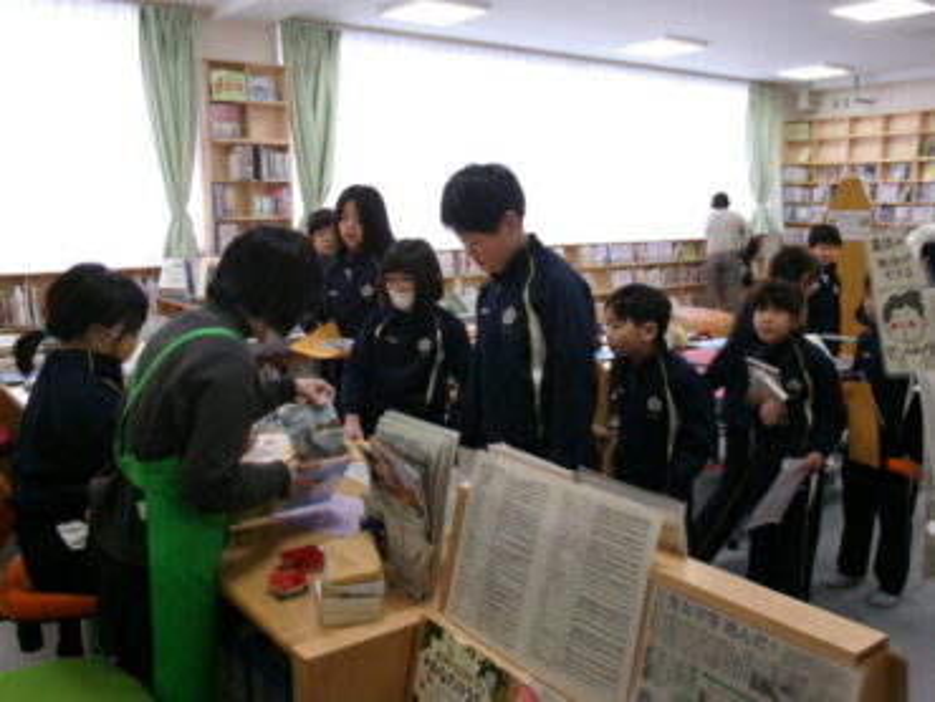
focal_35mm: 36
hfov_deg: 51.3
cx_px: 468
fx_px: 973
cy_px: 351
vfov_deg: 39.7
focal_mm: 6.4
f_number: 4.5
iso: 367
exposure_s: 1/125
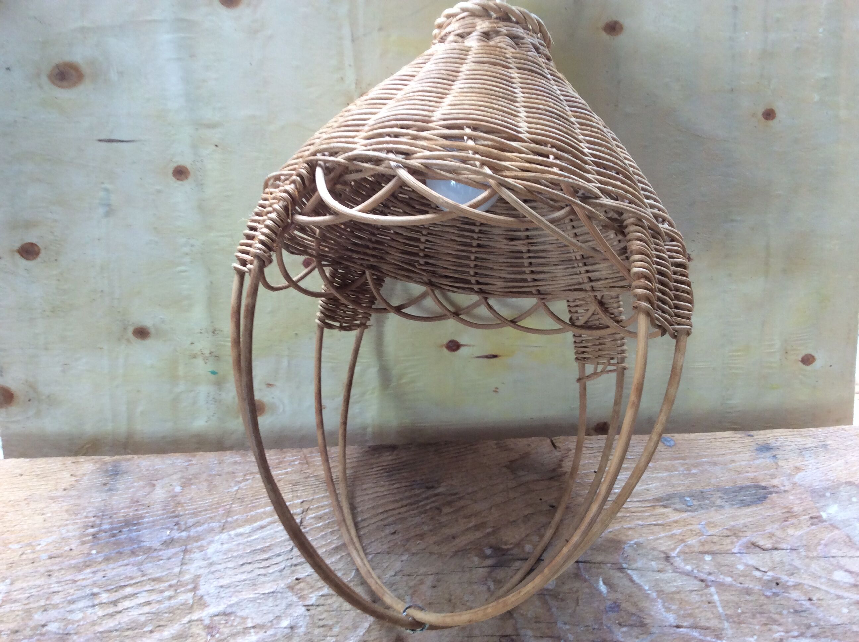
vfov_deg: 44.1
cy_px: 321
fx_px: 793
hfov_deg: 56.9
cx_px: 430
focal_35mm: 32
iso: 50
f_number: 2.4
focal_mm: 3.3
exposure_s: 1/25
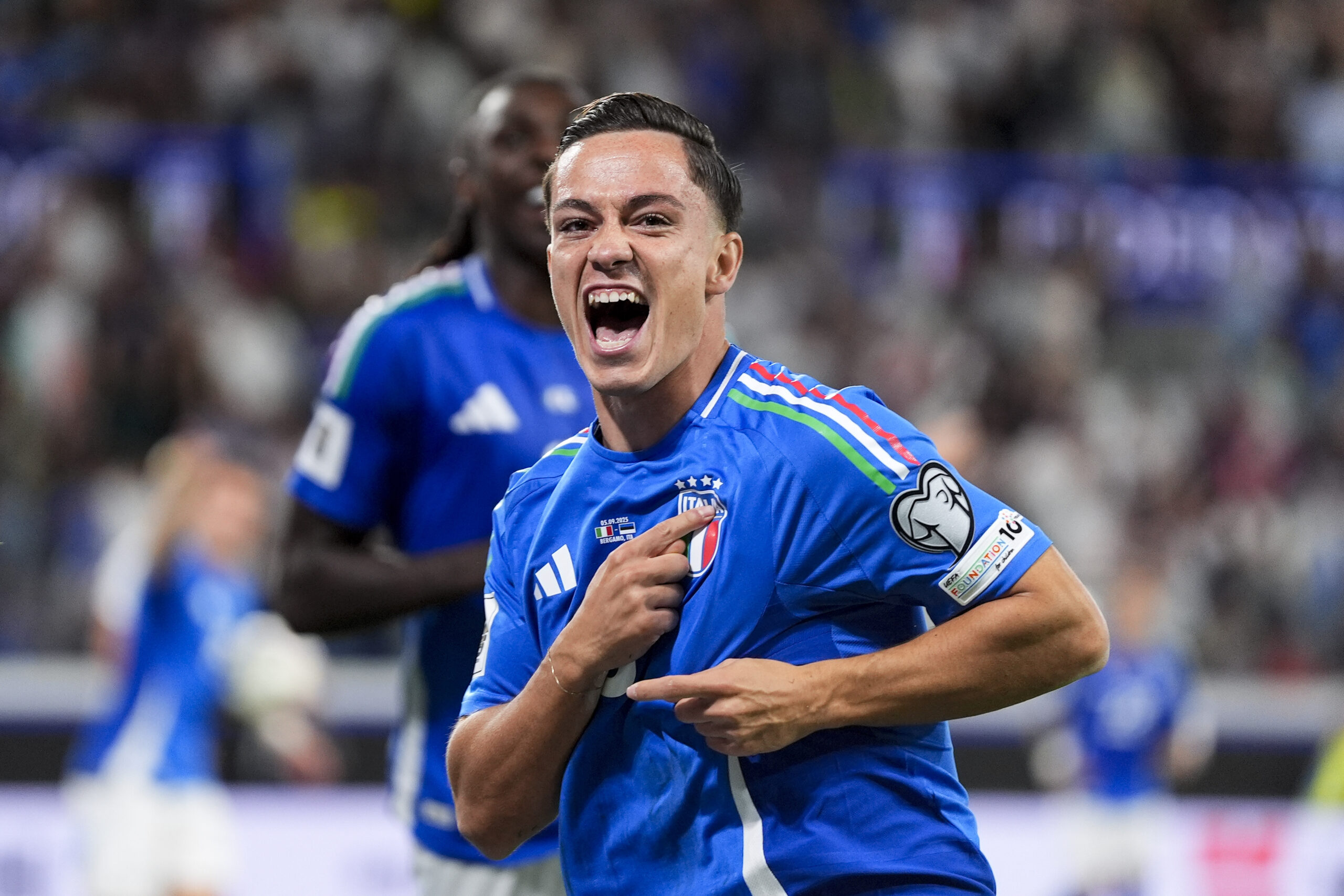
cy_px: 448
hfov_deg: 10.3
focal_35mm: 200
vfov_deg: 6.9
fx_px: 7467
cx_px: 672
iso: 1600
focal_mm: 200
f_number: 2.8
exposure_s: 1/1250
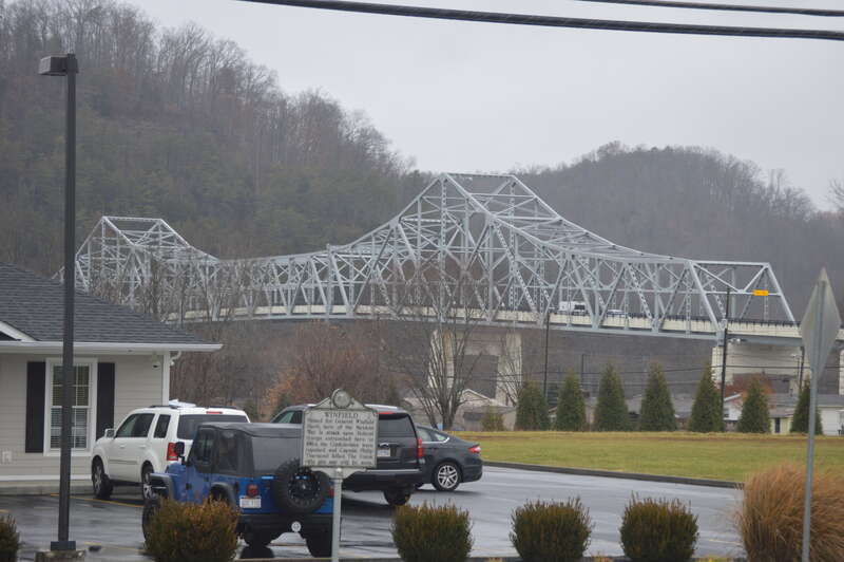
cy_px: 281
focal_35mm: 120
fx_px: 2811
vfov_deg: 11.4
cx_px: 422
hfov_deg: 17.1
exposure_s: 1/320
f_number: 4.5
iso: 400
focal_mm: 80
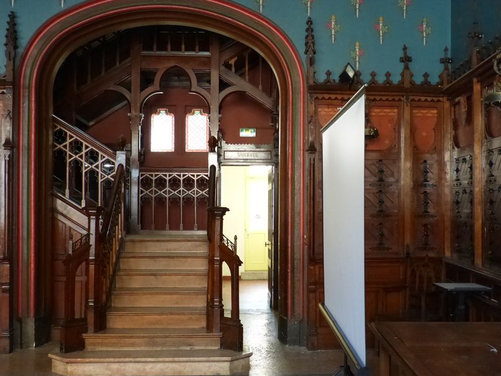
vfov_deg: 31.5
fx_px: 666
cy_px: 198
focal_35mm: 46
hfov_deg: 41.2
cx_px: 280
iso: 800
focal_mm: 7
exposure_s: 1/40
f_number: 3.1
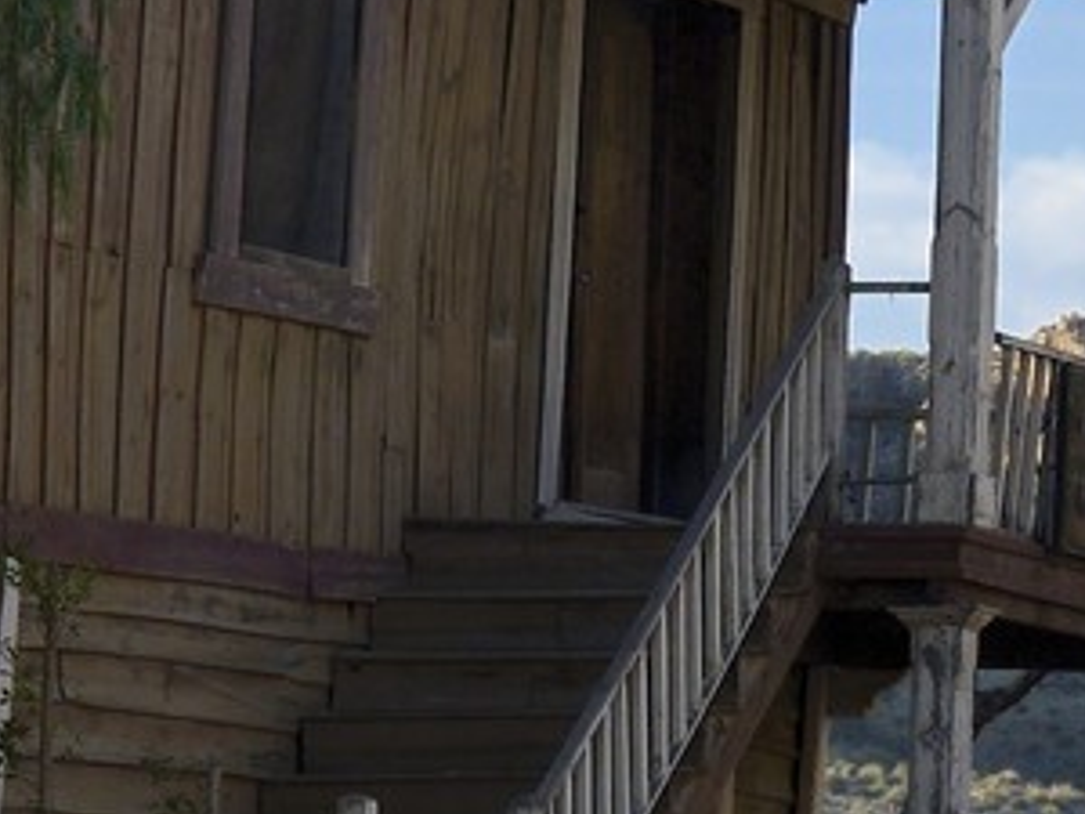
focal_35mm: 307
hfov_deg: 6.1
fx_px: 9623
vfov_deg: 4.8
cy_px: 51
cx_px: 2807
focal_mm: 60
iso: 200
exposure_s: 1/400
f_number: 9
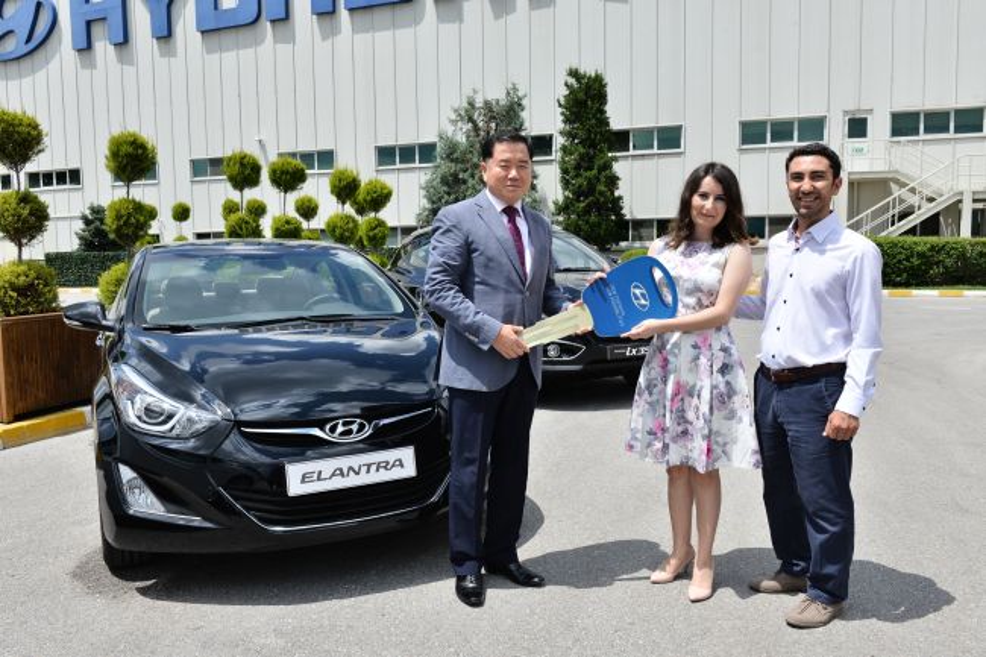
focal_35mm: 29
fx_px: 794
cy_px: 328
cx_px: 493
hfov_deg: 63.7
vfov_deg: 44.9
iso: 200
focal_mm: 29
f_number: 11
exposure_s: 1/320
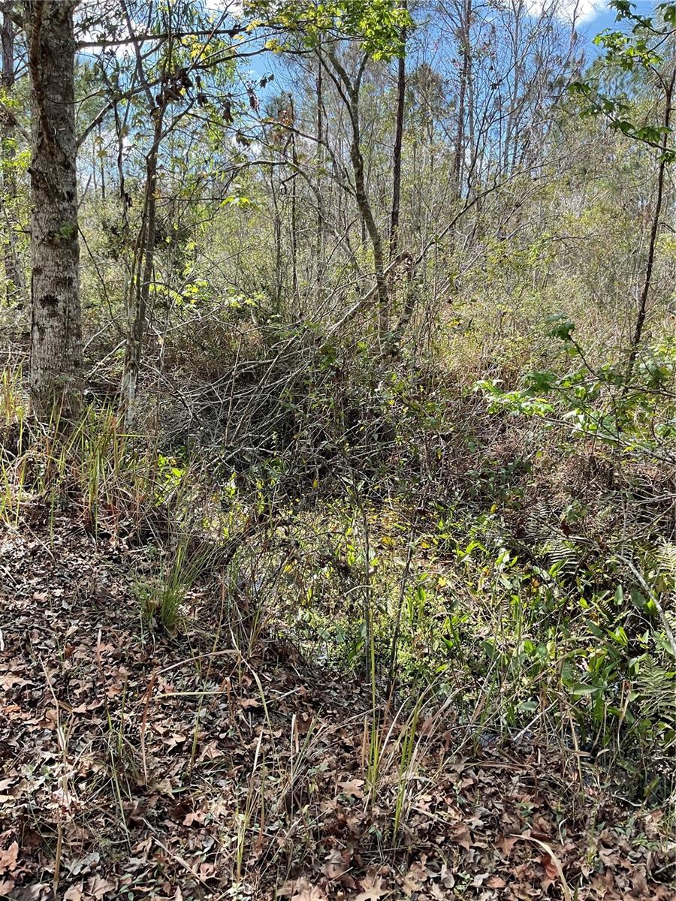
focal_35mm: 29
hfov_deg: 48.2
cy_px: 450
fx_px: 755
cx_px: 338
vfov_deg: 61.7
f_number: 1.8
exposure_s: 1/360
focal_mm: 3
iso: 16
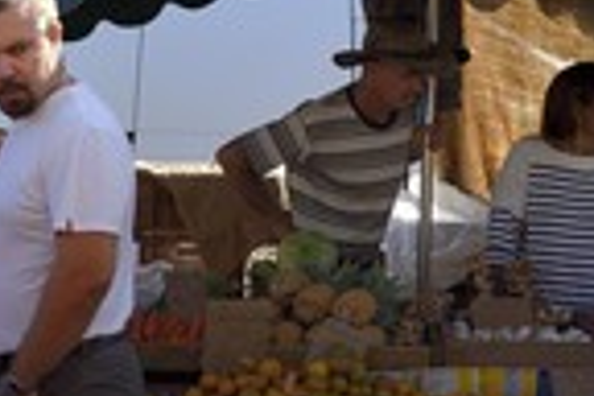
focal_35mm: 117
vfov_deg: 11.7
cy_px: 309
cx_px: 25
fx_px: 1930
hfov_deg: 17.2
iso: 400
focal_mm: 40
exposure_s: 1/200
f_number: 10
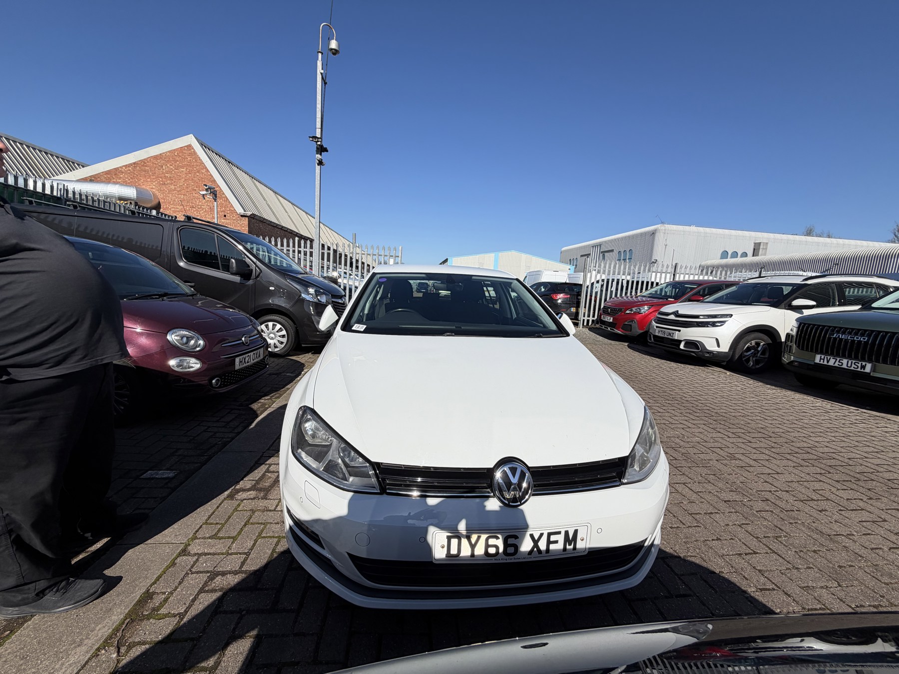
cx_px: 450
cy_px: 337
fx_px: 364
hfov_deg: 102.1
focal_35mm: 14
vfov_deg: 85.7
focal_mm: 2.22
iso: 20
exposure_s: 1/1497
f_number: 2.2
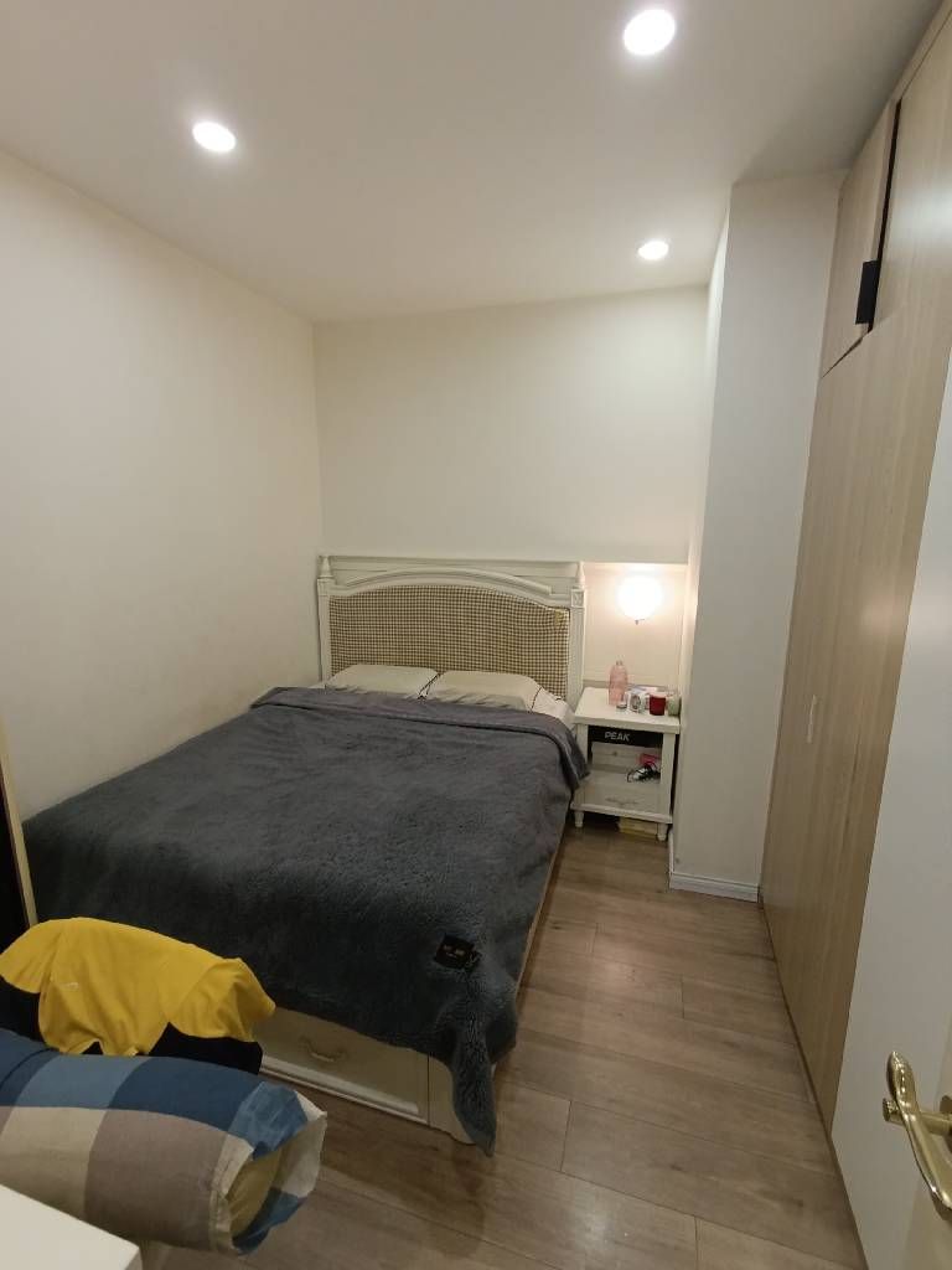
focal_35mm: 16
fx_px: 587
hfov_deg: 78.1
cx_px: 476
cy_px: 635
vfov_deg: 94.5
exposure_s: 1/33.4
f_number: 2.2
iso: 400
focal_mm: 1.65
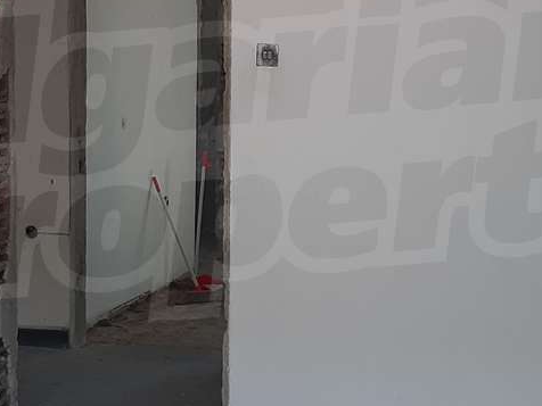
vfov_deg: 18.0
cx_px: 246
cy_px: 158
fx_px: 1284
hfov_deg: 23.8
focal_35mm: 82
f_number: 1.7
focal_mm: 3.93
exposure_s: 1/100
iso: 40
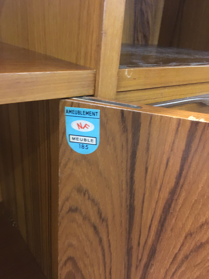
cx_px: 104
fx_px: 233
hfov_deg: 48.2
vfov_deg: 61.7
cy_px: 140
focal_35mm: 29
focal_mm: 4.15
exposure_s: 1/17
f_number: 2.2
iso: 500
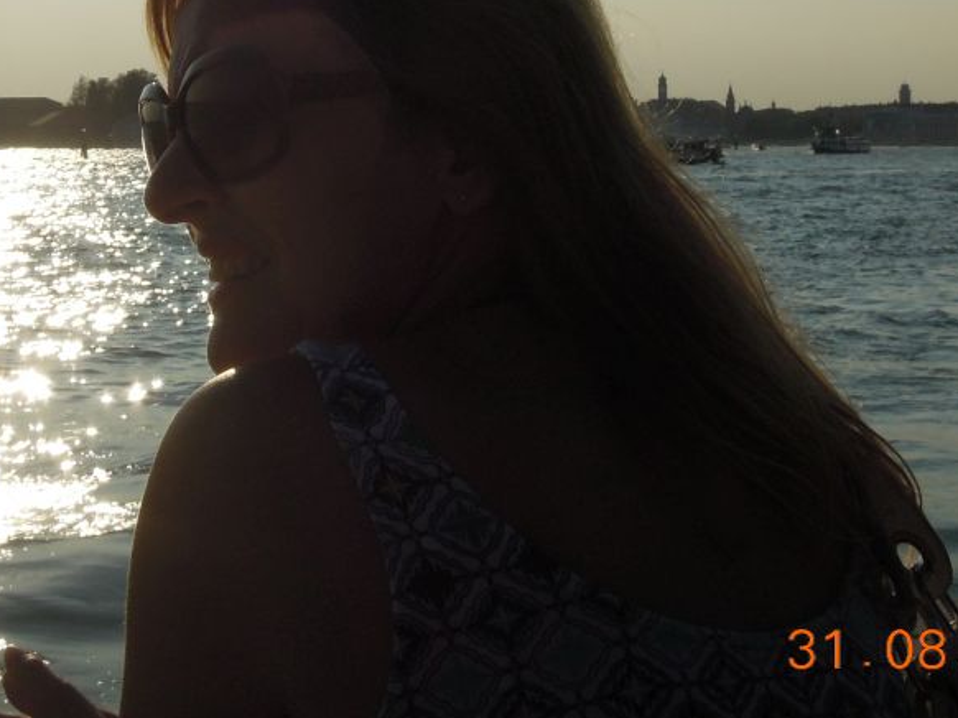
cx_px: 349
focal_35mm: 88
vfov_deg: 16.7
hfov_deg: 22.2
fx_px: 2434
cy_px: 150
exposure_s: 1/1600
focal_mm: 9
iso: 160
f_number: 7.4
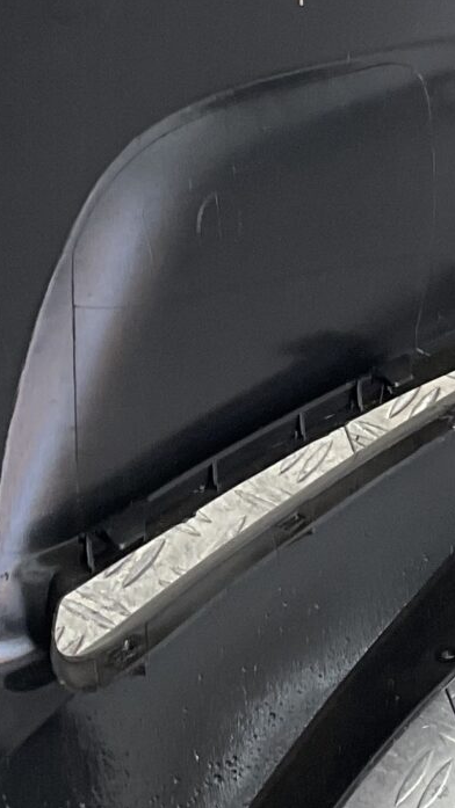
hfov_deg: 10.3
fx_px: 2488
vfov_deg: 18.4
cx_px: 494
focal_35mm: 116
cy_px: 218
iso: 40
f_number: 1.8
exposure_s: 1/120
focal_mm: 3
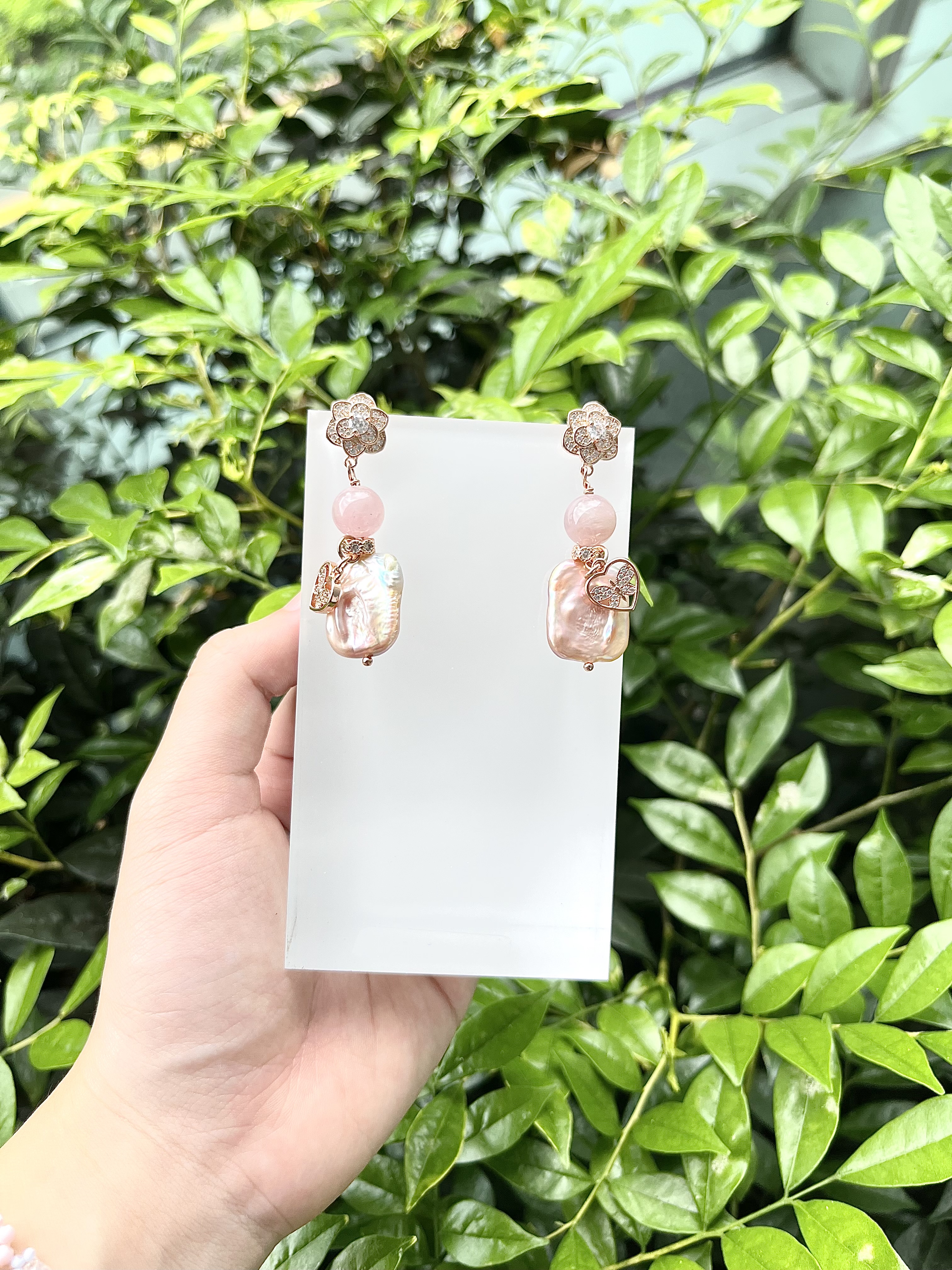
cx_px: 476
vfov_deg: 67.3
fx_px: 953
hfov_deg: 53.1
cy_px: 635
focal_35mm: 26
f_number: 1.6
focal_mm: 5.1
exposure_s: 1/766
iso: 50
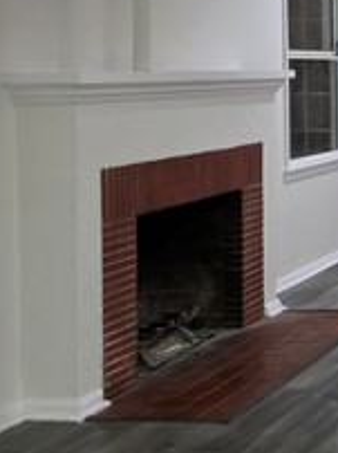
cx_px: 658
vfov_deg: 26.1
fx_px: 952
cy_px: 74
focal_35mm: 73
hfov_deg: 16.1
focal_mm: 6.3
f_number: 1.7
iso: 800
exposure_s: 1/120
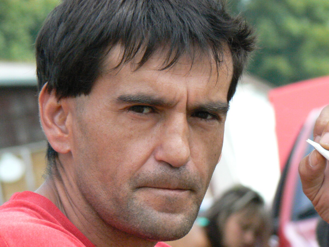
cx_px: 164
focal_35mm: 432
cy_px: 124
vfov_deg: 3.4
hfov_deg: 4.6
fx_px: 4106
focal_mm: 72
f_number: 8
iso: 400
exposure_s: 1/500
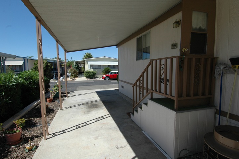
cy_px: 80
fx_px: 119
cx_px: 120
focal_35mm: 18
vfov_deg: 67.3
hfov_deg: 90.1
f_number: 10
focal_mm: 12
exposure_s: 1/400
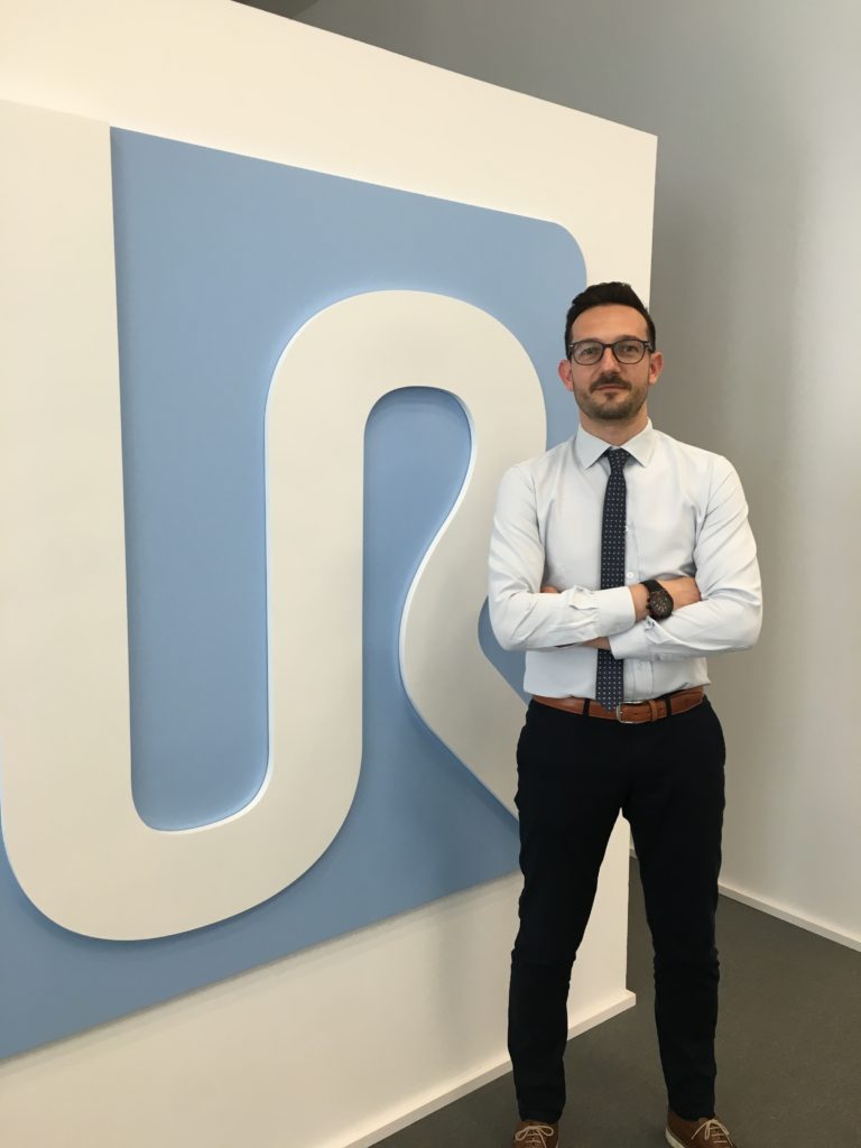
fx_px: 962
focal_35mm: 29
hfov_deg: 48.2
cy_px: 574
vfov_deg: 61.7
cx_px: 430
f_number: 2.2
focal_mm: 4.15
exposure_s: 1/33
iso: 32
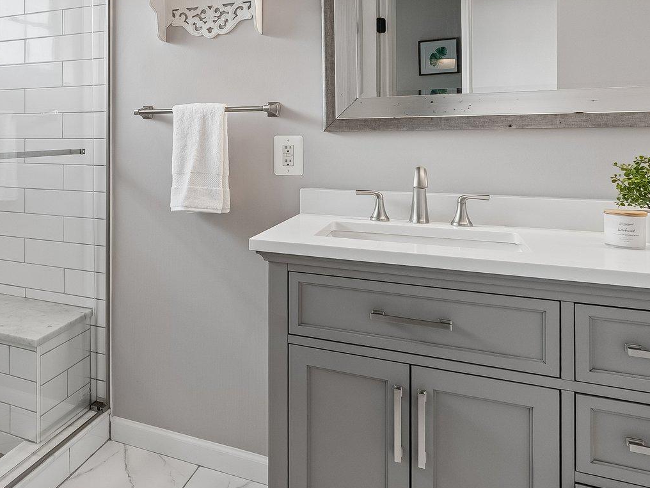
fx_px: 582
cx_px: 115
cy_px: 135
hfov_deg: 53.8
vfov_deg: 44.2
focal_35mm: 31
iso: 400
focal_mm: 16
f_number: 8
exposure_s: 1/50
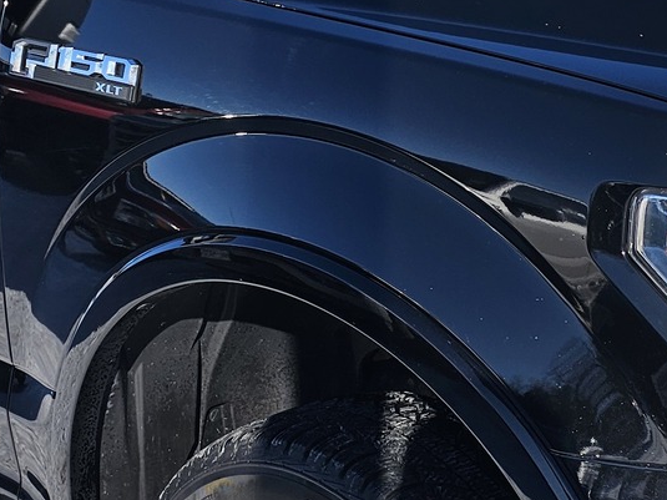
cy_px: 267
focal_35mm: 88
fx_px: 1695
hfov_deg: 22.2
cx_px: 405
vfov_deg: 16.8
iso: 10
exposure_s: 1/939
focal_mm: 6.3
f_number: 1.7
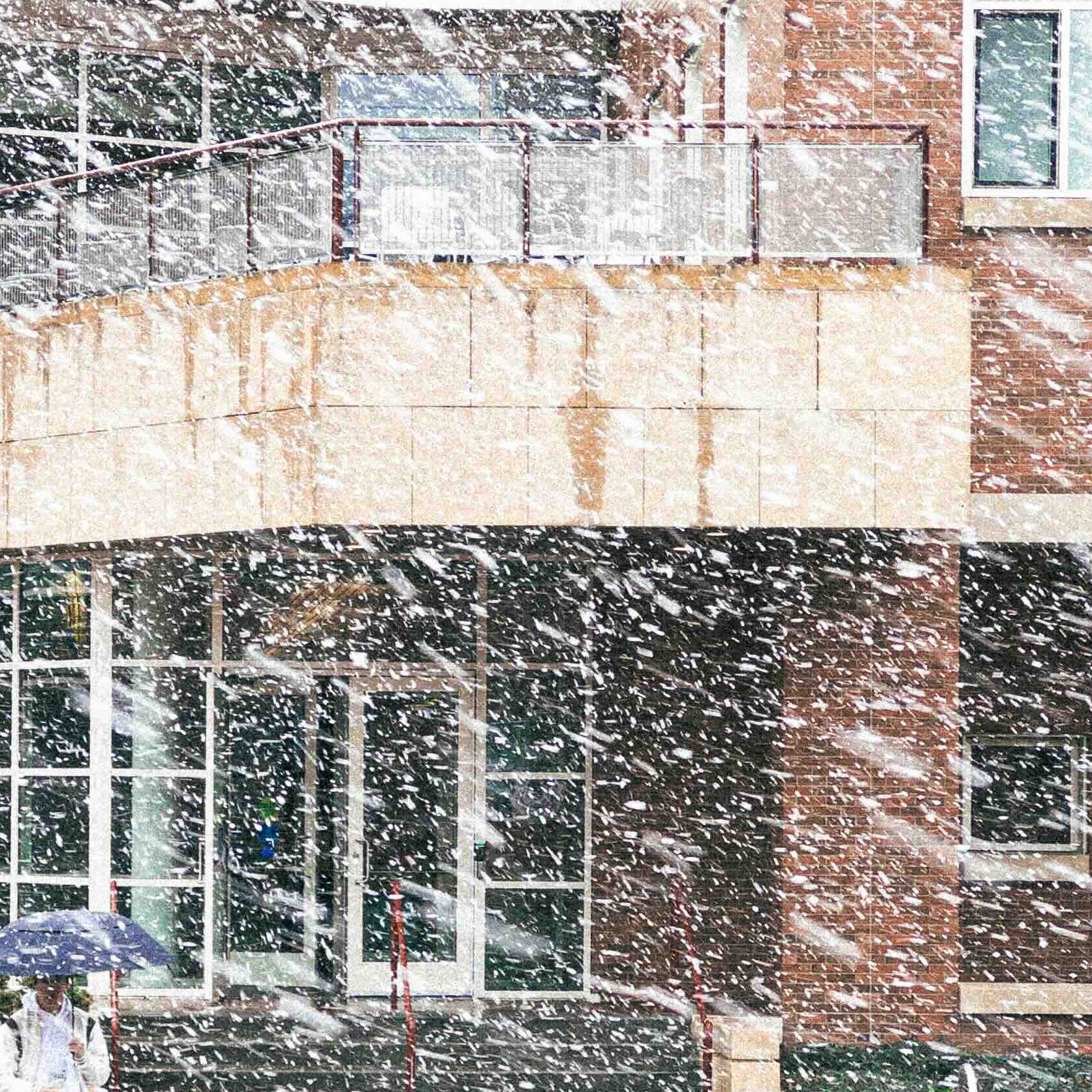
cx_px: 176
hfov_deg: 10.6
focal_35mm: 164
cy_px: 678
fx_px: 5853
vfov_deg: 10.7
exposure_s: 1/125
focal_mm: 9
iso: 80
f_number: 2.8
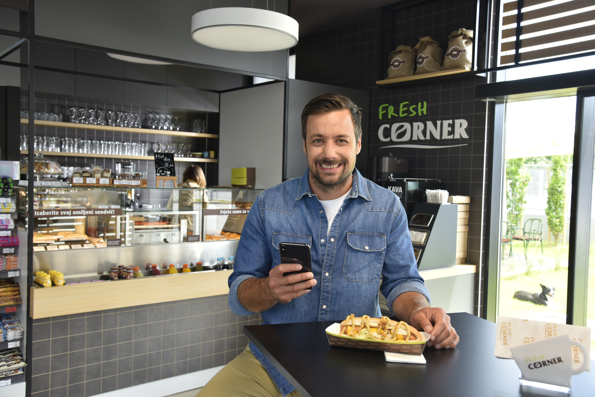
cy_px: 198
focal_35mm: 35
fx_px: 579
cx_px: 298
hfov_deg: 54.4
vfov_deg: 37.9
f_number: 8
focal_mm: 35
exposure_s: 1/60
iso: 400
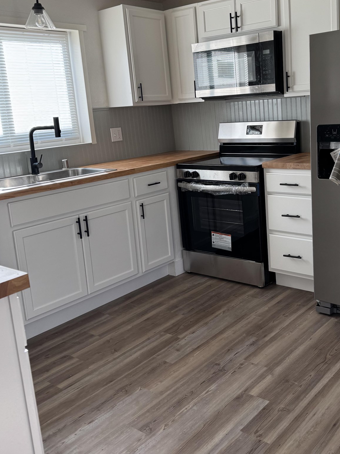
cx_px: 226
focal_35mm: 36
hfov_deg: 39.2
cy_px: 185
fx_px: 471
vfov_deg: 51.1
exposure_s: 1/121
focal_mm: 6.76
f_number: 1.78
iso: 80
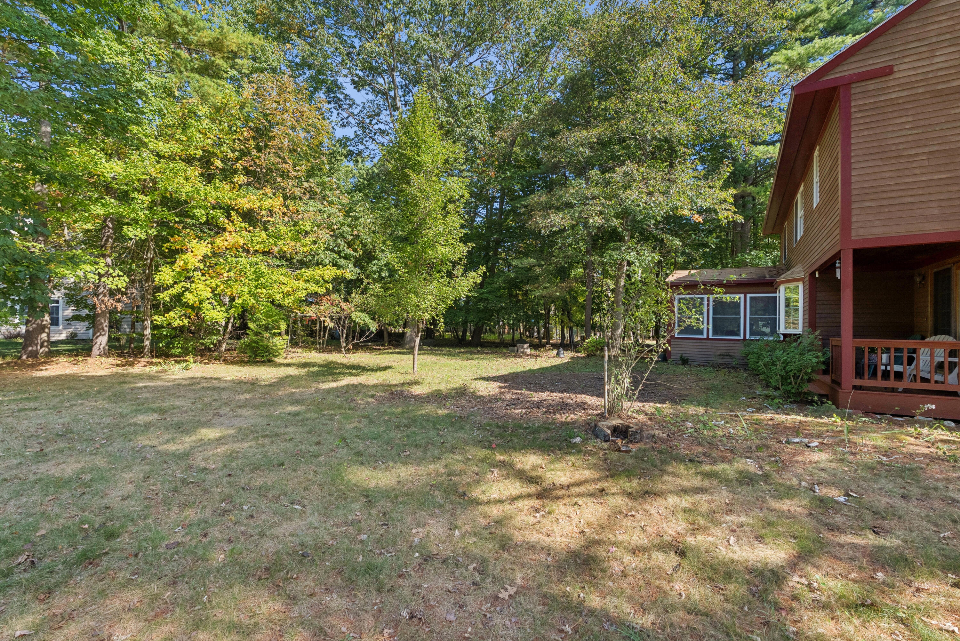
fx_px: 440
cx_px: 480
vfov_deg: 72.1
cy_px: 320
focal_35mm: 16
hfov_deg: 95.0
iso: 320
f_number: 7.1
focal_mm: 16.5
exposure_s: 1/320
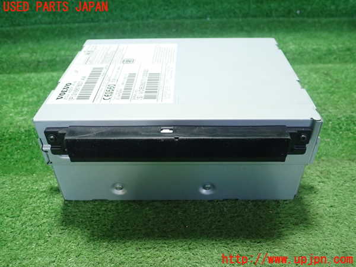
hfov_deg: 60.0
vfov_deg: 46.8
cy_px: 134
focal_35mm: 30
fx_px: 309
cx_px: 178
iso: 500
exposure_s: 1/125
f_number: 2.3
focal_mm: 5.5
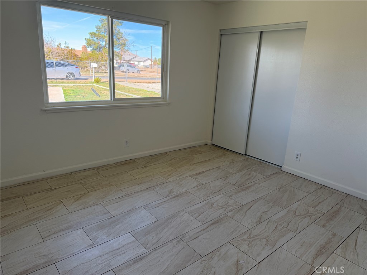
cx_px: 184
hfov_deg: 71.6
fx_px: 254
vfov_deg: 56.8
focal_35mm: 24
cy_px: 138
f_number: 1.78
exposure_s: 1/205
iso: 80
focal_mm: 6.76
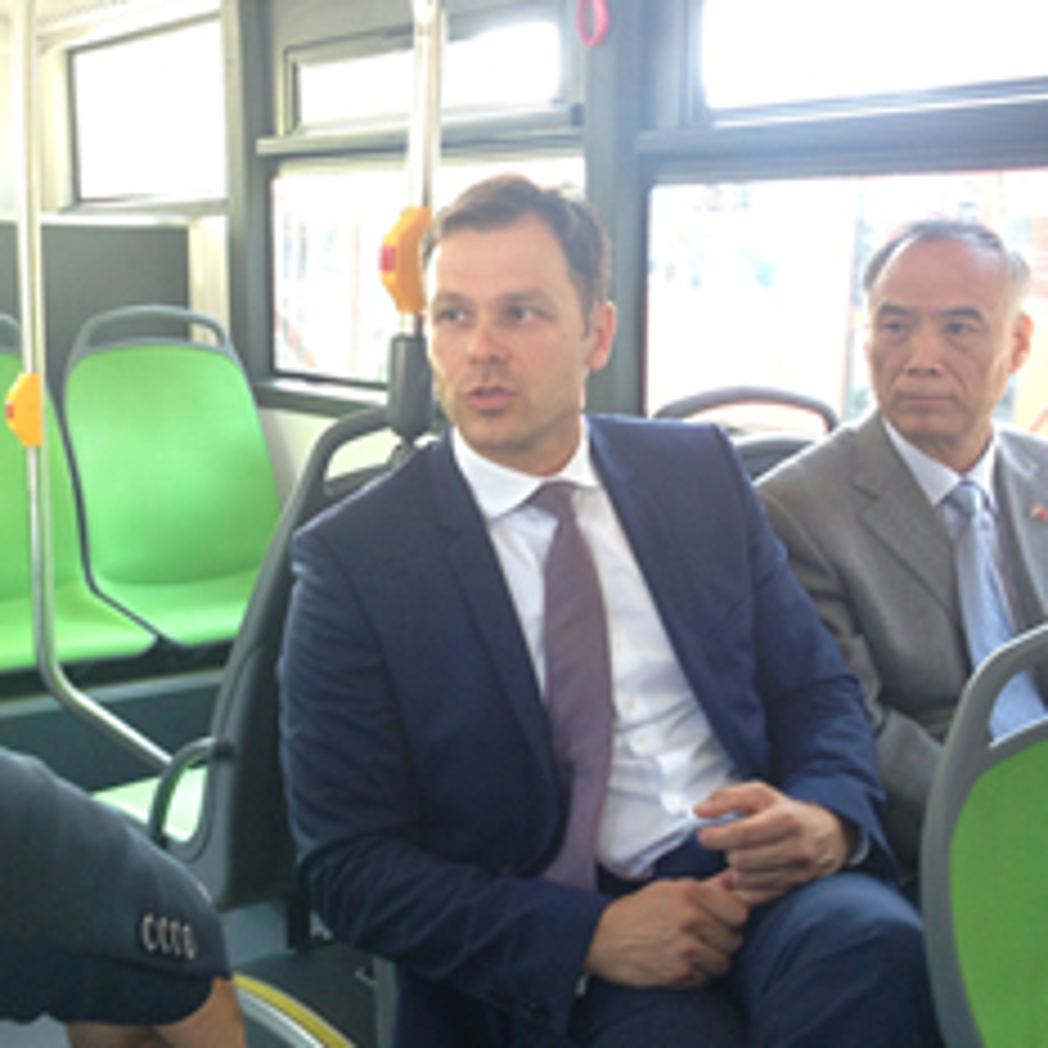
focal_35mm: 50
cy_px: 452
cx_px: 477
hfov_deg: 34.0
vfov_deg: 34.0
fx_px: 1713
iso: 80
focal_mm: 4.12
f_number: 2.4
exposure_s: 1/20
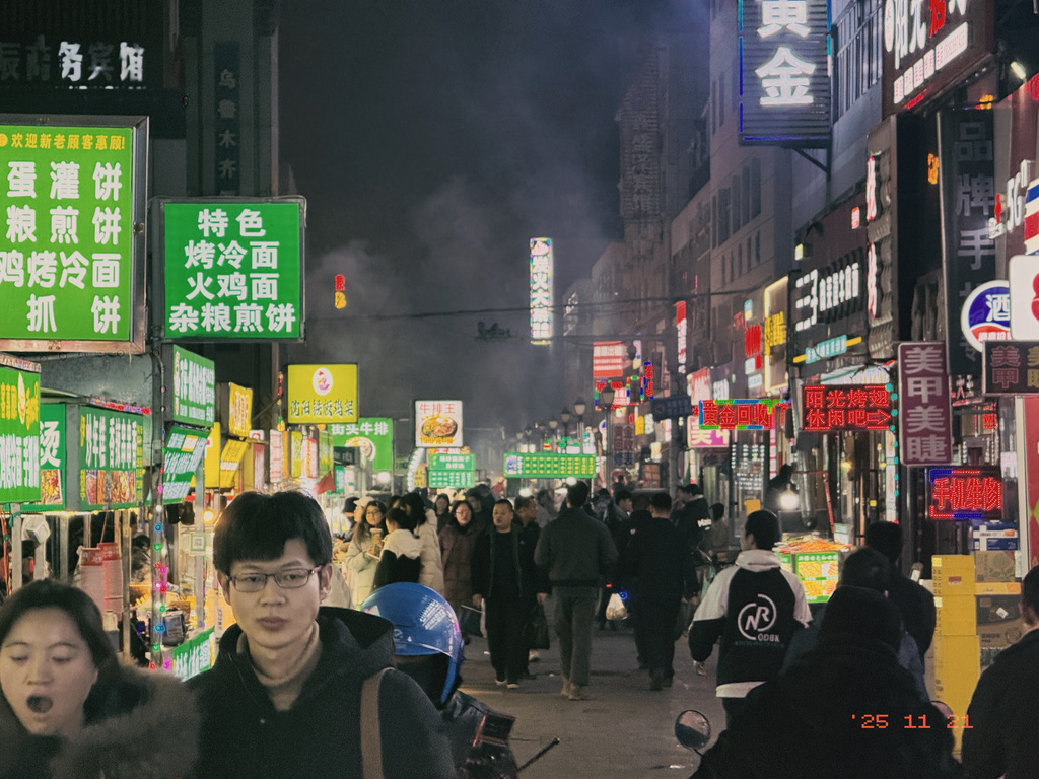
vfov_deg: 12.3
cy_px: 390
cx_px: 520
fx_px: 3602
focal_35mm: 120
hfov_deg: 16.4
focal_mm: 15.66
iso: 250
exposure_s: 1/50
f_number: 2.8
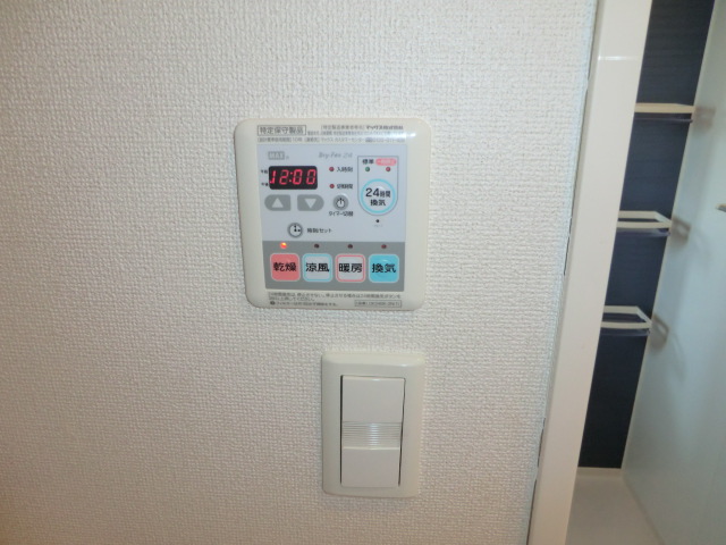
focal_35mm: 24
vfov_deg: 56.8
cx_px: 363
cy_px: 272
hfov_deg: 71.6
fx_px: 503
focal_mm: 4.3
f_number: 3.2
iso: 200
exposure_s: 1/60
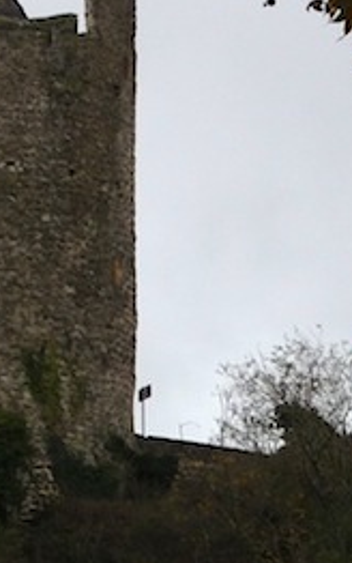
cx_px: -131
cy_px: -30
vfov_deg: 3.3
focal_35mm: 644
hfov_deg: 2.0
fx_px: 9874
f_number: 4.8
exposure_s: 1/125
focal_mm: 34.2
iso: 100
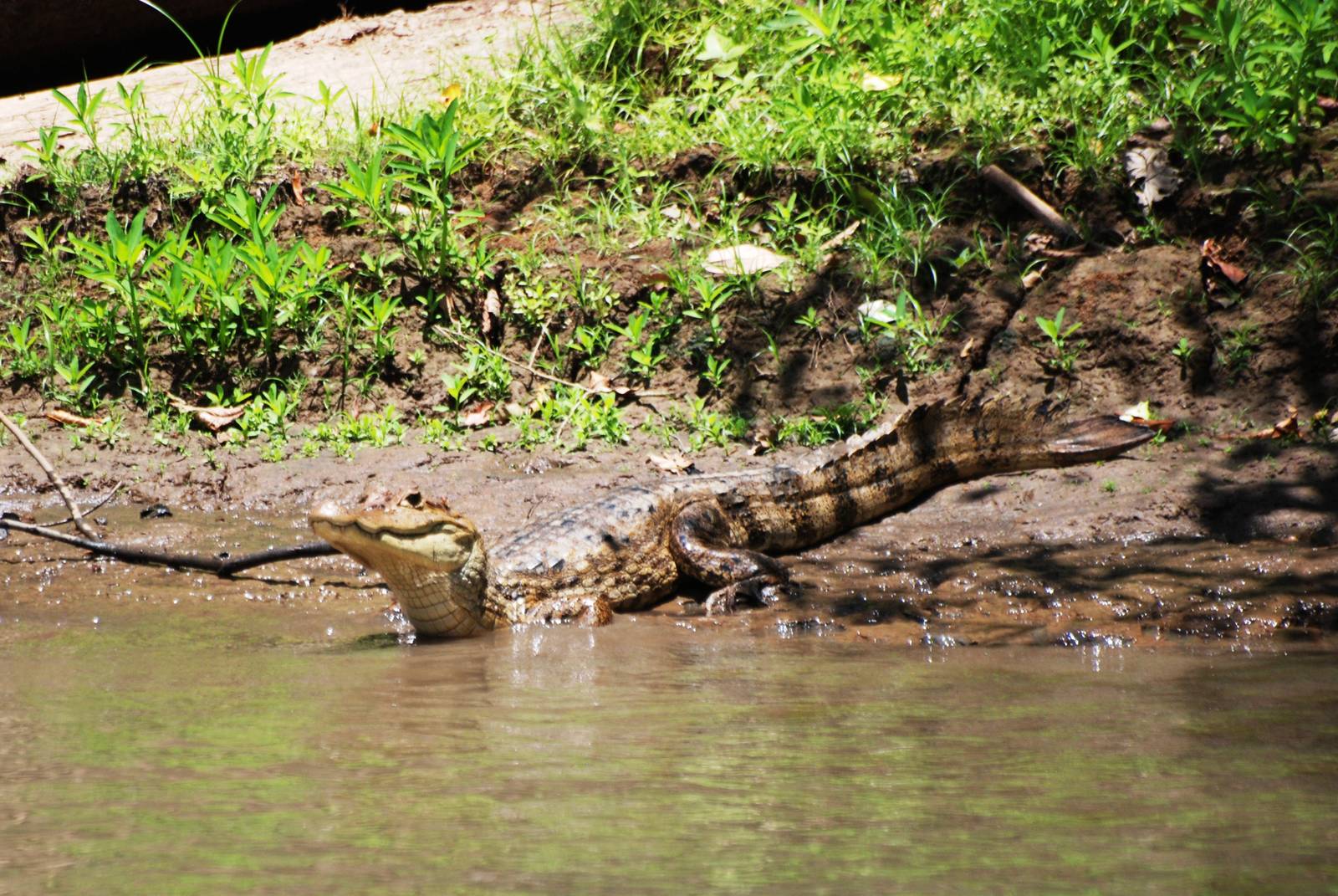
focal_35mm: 450
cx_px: 669
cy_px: 448
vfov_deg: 3.1
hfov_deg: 4.6
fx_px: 16745
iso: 400
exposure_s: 1/800
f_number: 5.6
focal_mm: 300
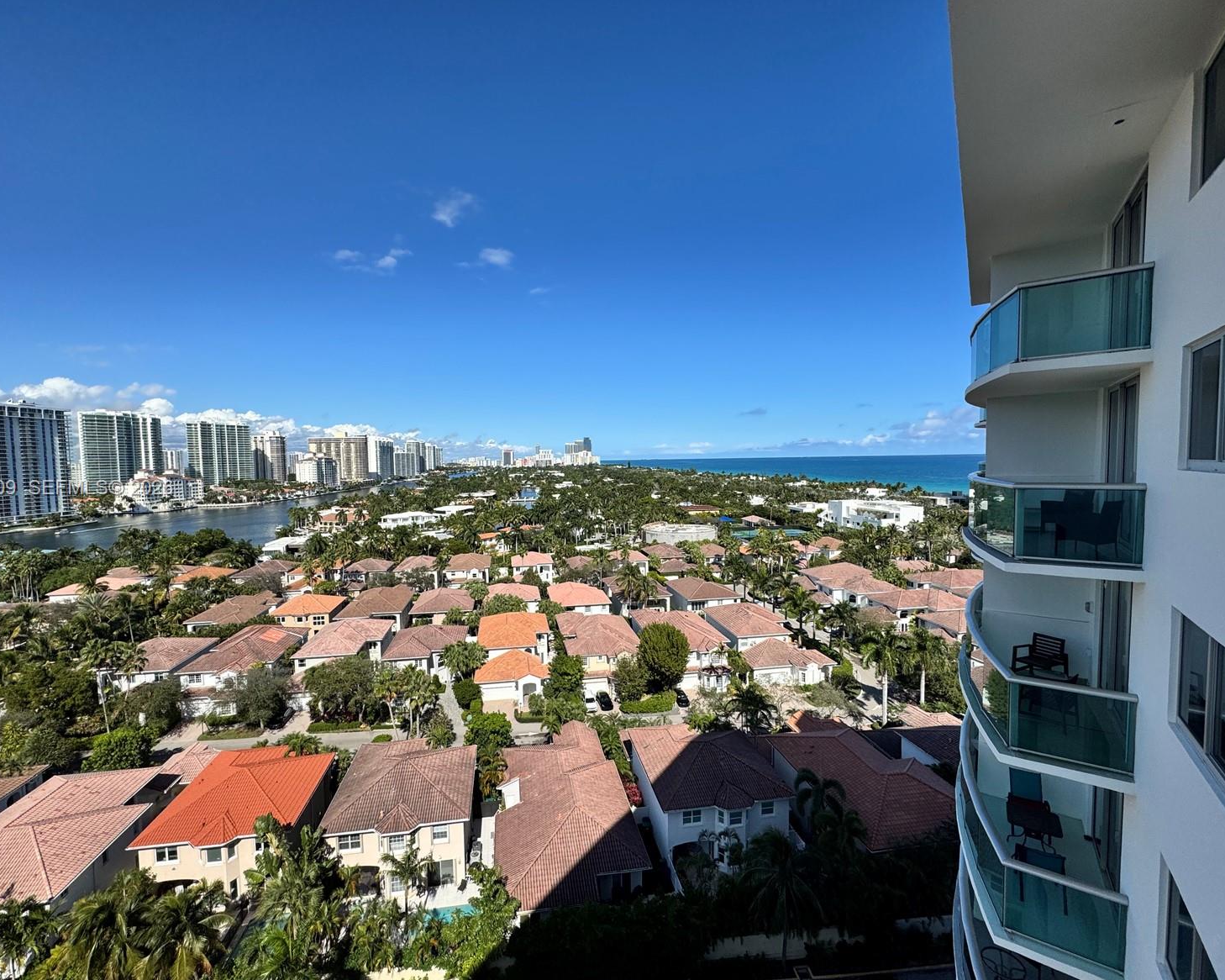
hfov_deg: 96.7
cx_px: 584
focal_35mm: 15
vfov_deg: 84.0
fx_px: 544
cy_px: 489
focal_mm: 2.22
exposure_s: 1/3390
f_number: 2.2
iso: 50
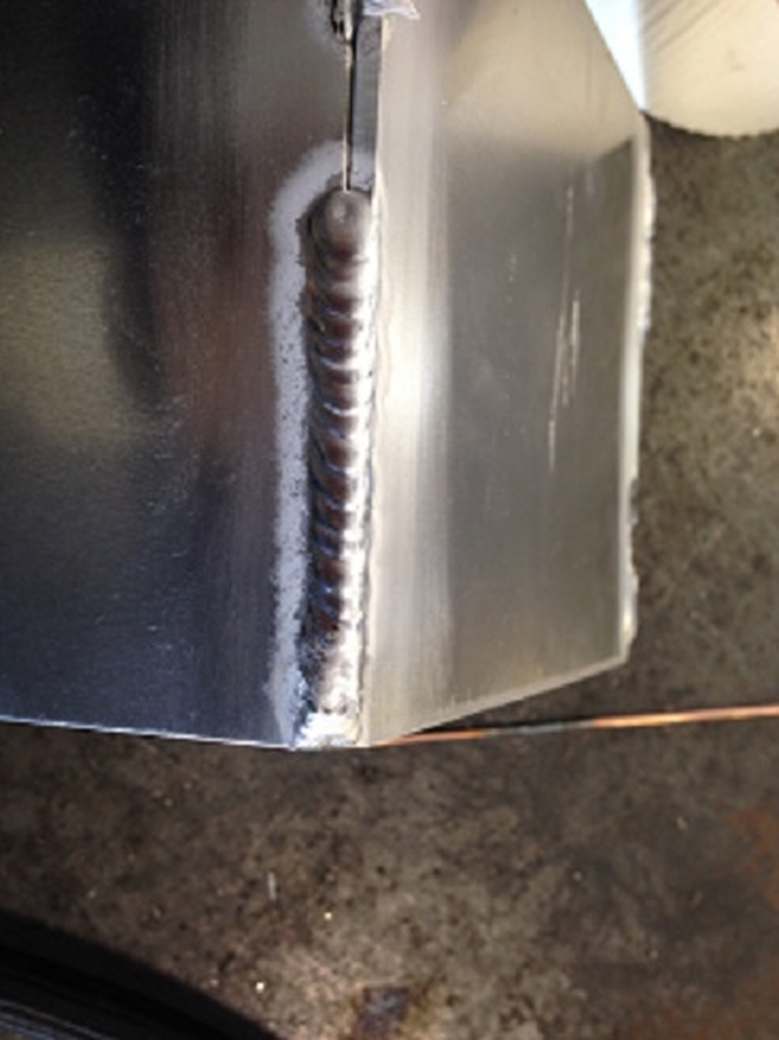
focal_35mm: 33
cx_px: 390
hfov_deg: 42.9
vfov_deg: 55.4
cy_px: 520
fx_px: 991
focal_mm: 4.12
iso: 80
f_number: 2.4
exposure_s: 1/20
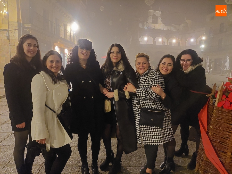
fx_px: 168
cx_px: 116
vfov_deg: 54.9
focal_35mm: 25
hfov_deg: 69.4
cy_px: 87
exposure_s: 1/25
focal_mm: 5.23
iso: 2000
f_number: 1.8
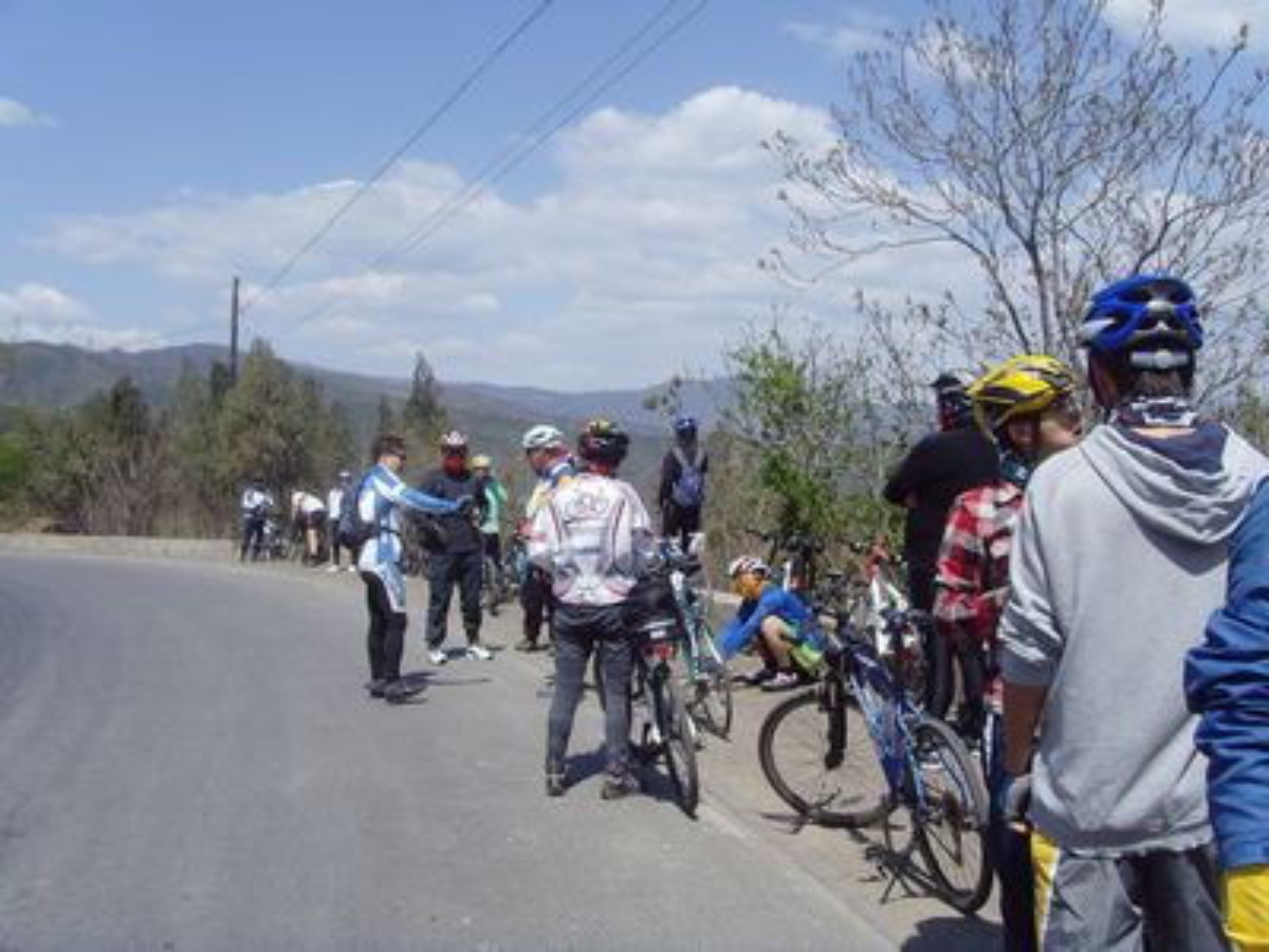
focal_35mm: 39
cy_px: 476
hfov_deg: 47.9
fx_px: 1430
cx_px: 634
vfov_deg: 36.8
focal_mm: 6.6
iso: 80
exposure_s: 1/350
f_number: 6.3
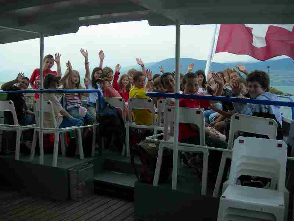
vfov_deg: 37.7
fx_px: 323
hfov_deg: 49.0
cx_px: 147
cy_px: 110
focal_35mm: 38
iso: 50
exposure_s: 1/327
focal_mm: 7.8
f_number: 2.8
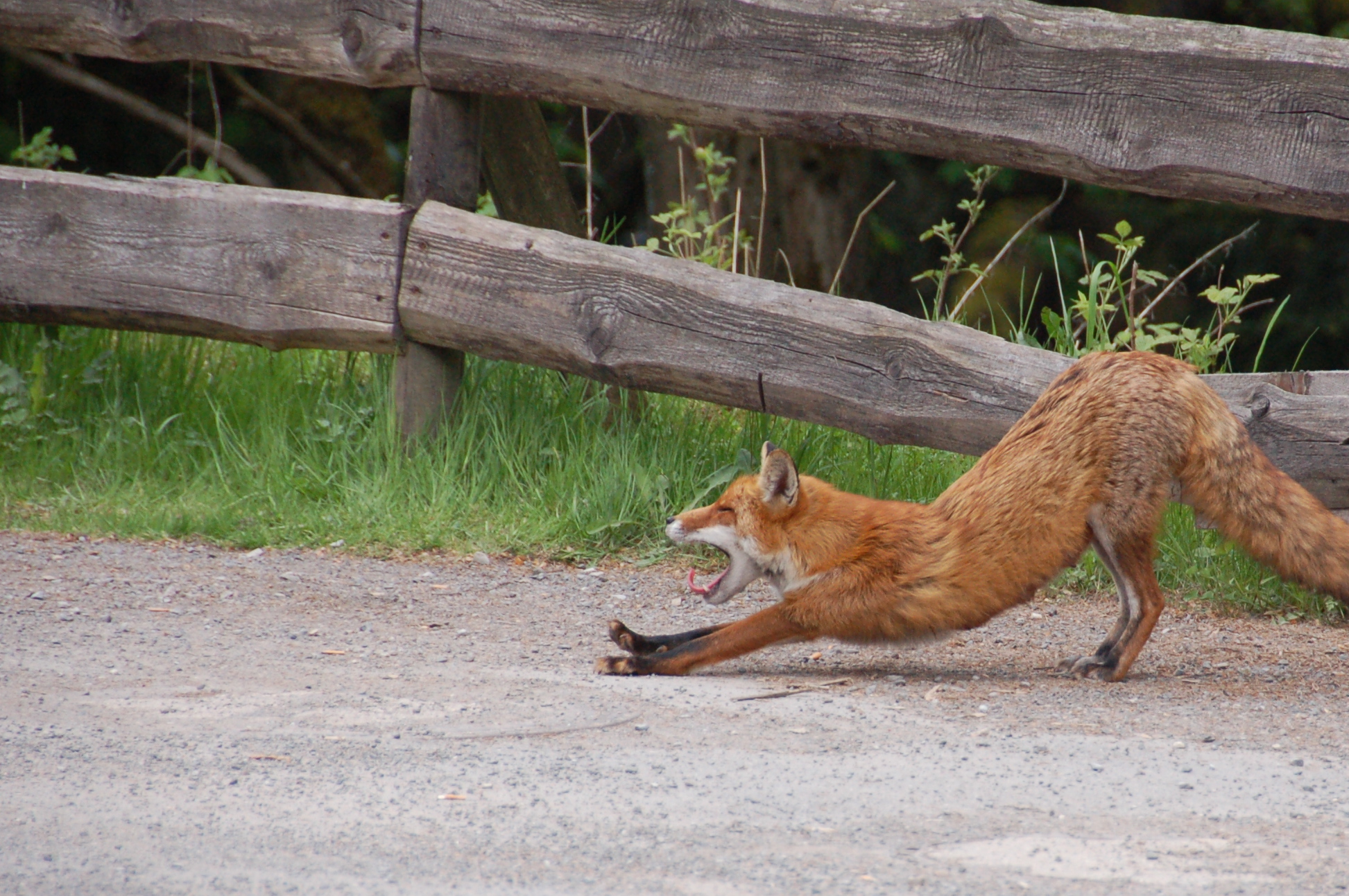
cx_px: 1015
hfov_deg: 4.4
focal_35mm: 464
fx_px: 17371
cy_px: 576
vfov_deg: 3.0
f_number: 5.6
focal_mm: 200
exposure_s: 1/400
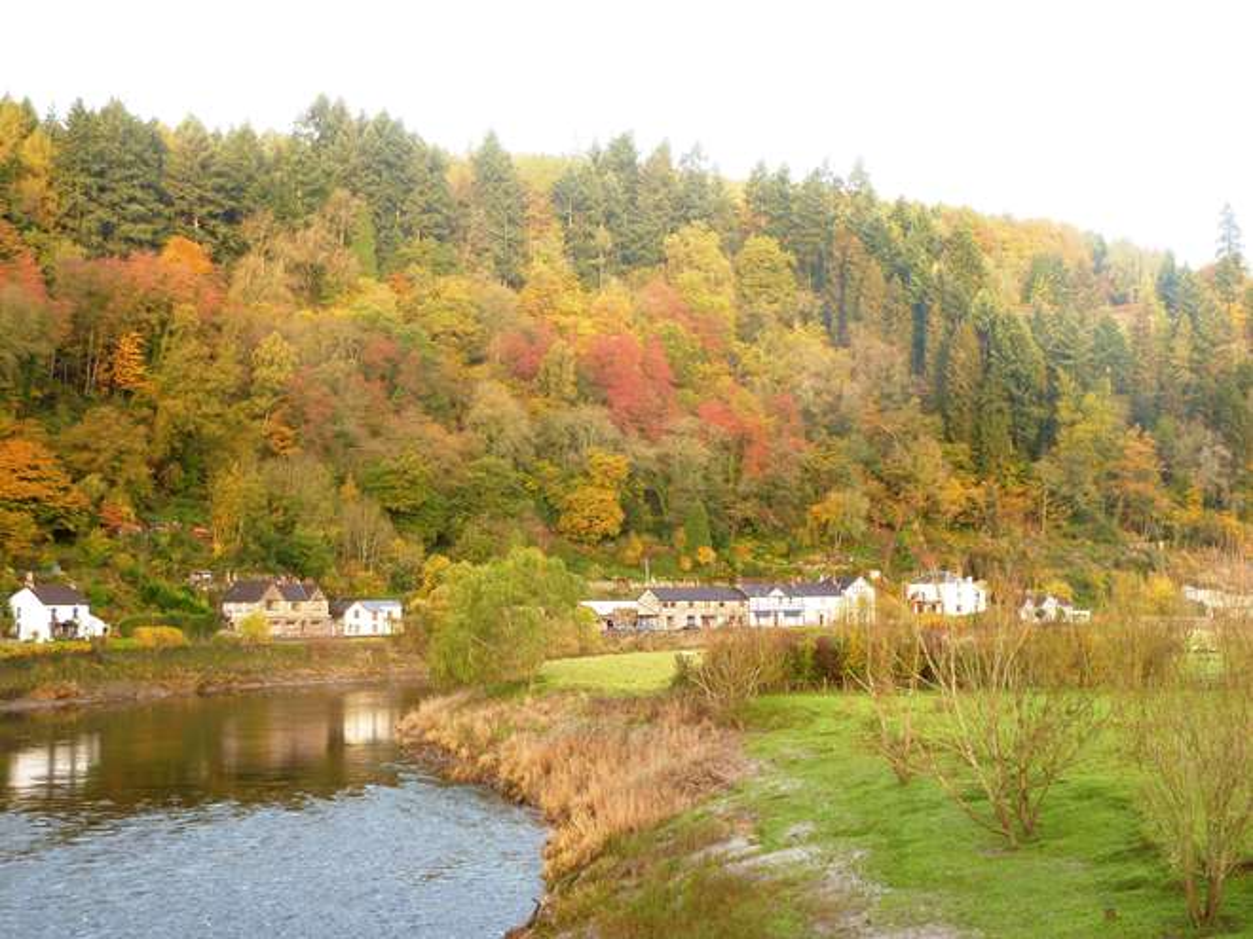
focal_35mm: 44
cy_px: 470
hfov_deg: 42.9
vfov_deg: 32.9
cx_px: 626
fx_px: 1593
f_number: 3.7
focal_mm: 7.3
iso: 160
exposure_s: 1/30
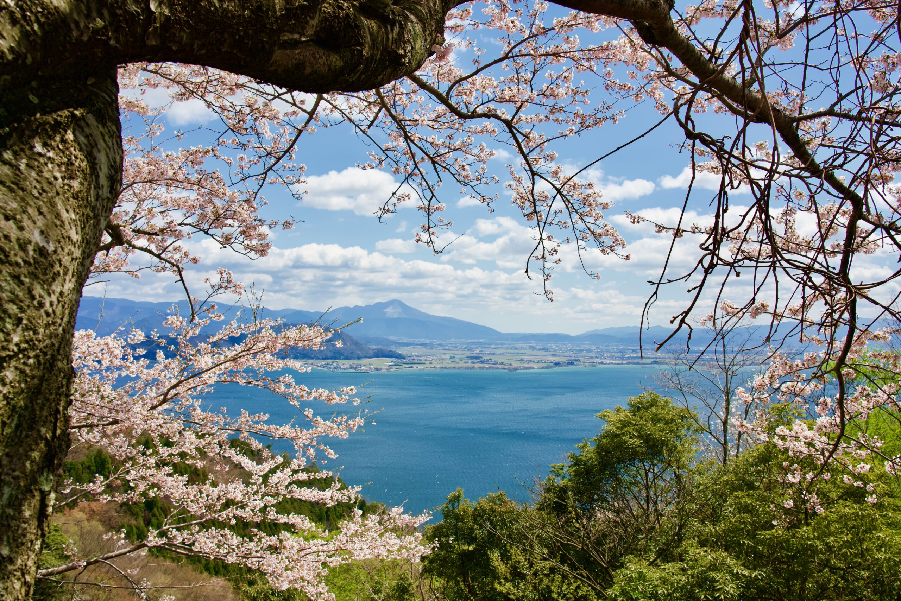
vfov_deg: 45.0
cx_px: 450
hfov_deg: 63.6
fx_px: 726
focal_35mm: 29
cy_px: 300
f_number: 9
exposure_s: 1/500
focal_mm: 29
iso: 500
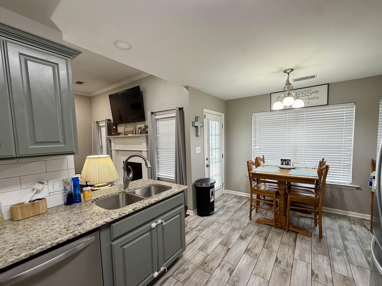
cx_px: 199
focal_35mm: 15
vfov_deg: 81.6
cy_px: 152
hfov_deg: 98.1
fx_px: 166
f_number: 2.2
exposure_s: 1/60
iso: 200
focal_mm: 2.22
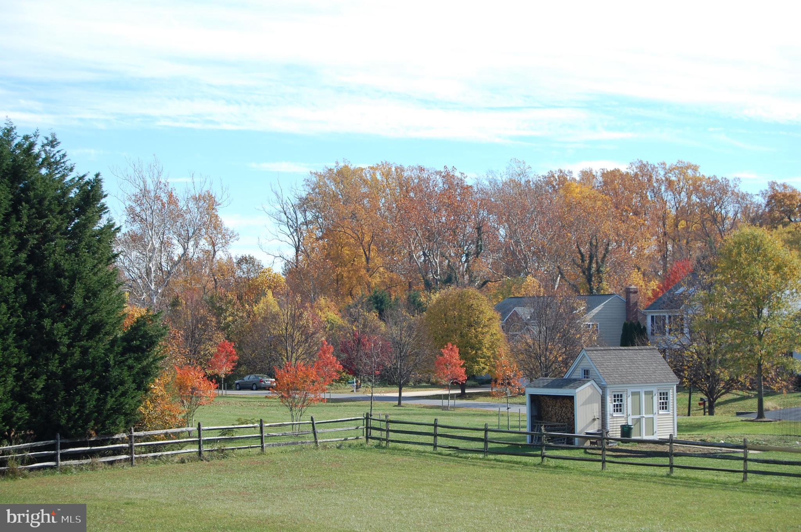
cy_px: 266
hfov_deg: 28.1
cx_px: 400
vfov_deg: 18.9
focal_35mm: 72
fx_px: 1600
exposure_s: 1/250
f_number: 8
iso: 200
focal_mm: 48
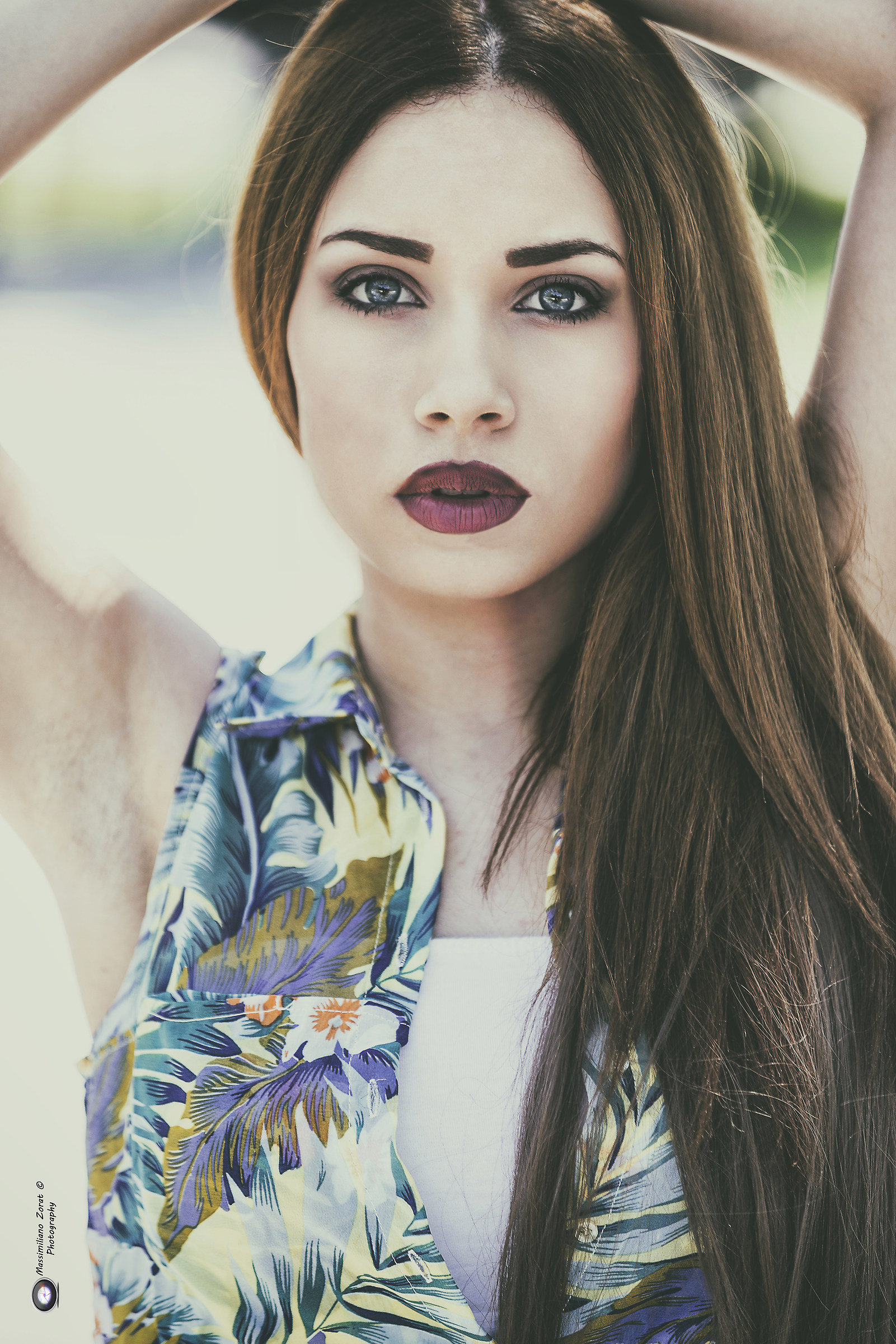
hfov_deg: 6.9
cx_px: 448
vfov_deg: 10.3
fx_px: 7463
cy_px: 672
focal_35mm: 200
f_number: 2.8
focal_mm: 200
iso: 100
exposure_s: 1/200
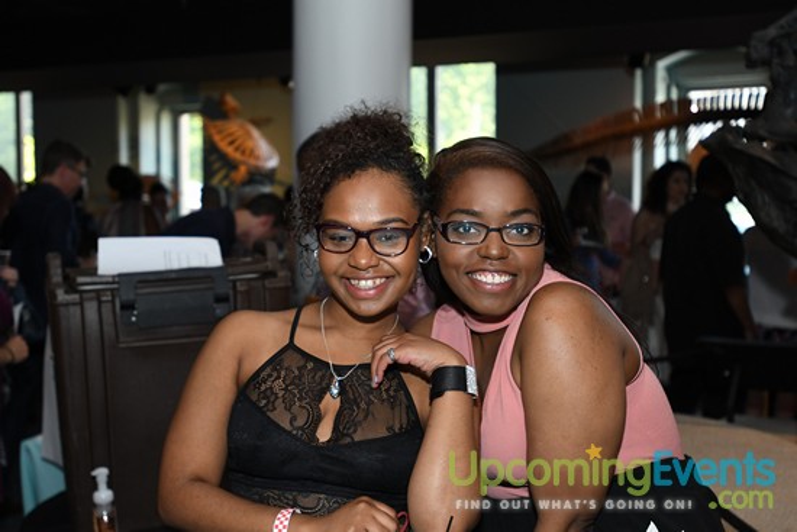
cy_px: 266
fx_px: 1163
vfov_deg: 25.8
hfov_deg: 37.8
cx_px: 398
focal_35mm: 52
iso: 800
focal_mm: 35
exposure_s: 1/125
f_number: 3.5
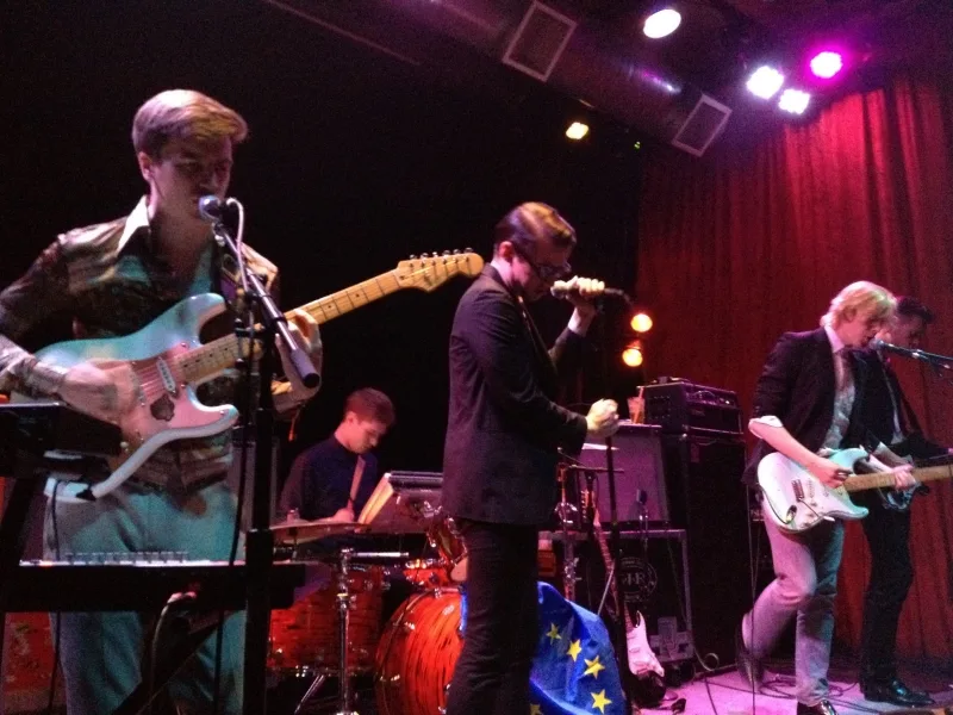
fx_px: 964
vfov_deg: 40.7
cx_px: 476
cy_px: 358
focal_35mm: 35
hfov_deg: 52.6
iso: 800
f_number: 2.4
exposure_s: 1/15
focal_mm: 4.28
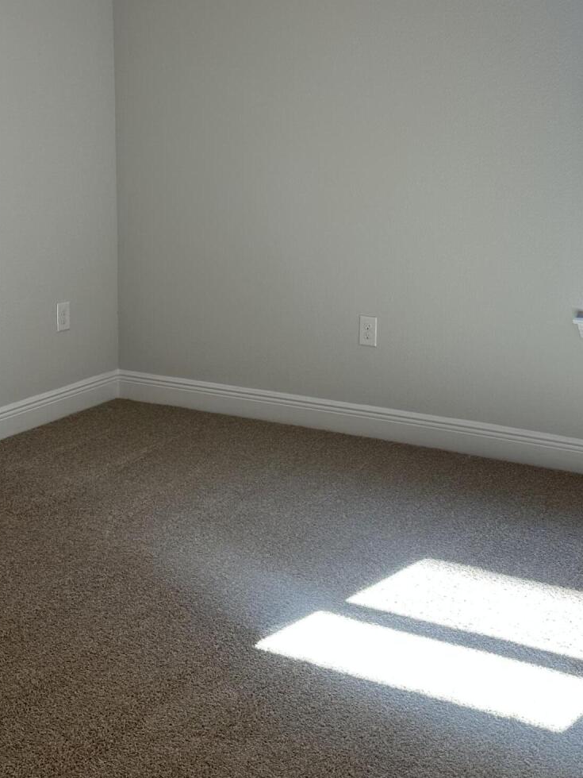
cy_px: 267
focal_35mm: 49
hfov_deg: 29.6
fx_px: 1100
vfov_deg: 38.5
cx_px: 355
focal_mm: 6.86
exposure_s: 1/120
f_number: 1.78
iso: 80
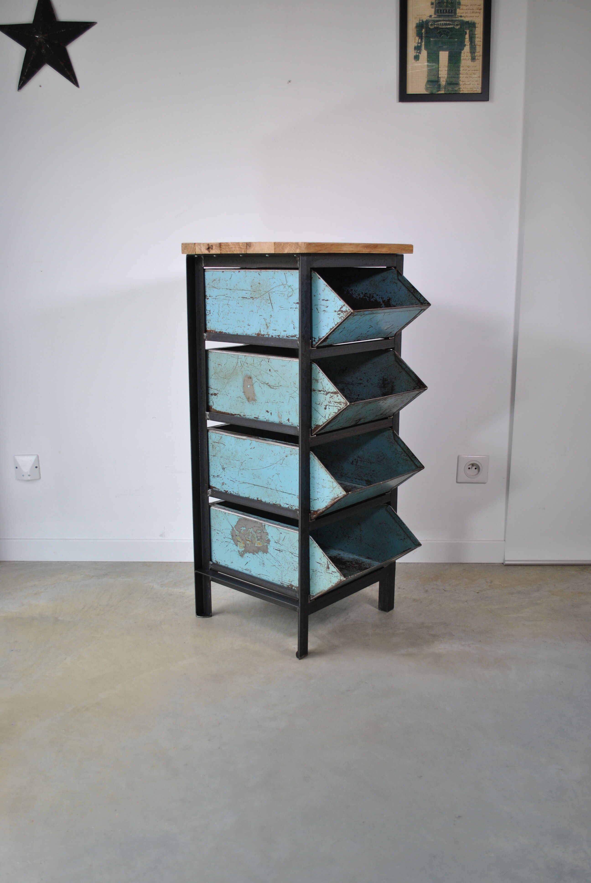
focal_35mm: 33
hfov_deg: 40.1
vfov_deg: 57.2
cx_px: 296
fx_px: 810
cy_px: 442
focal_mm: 22
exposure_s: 1/100
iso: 200
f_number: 4
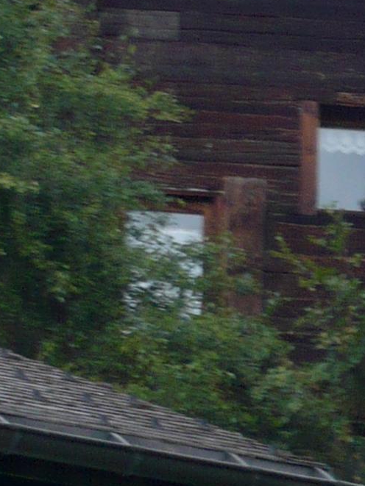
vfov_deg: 5.0
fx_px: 5608
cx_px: 557
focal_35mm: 399
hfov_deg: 3.7
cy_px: 36
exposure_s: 1/50
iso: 100
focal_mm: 14.1
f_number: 5.2
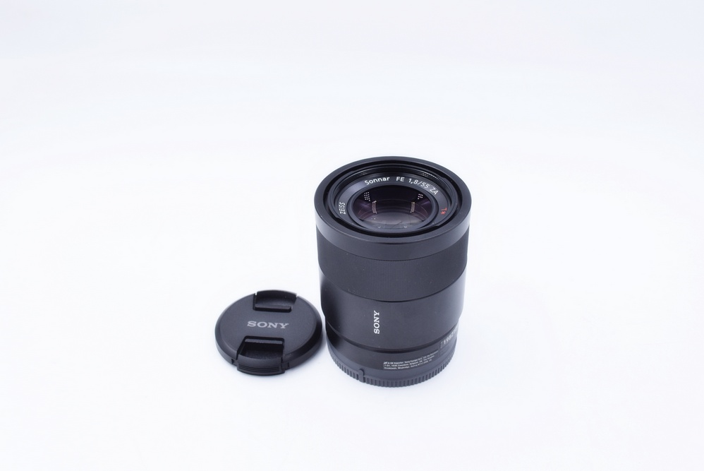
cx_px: 352
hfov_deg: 49.5
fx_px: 763
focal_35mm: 39
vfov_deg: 34.3
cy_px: 236
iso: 400
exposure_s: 1/160
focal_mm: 26
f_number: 8
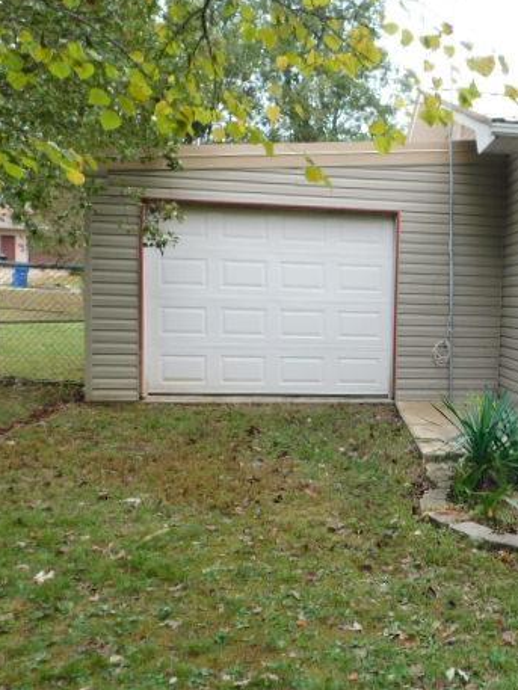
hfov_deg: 38.8
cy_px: 355
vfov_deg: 52.6
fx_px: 698
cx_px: 430
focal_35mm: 35
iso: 125
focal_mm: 4.5
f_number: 3.1
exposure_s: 1/125
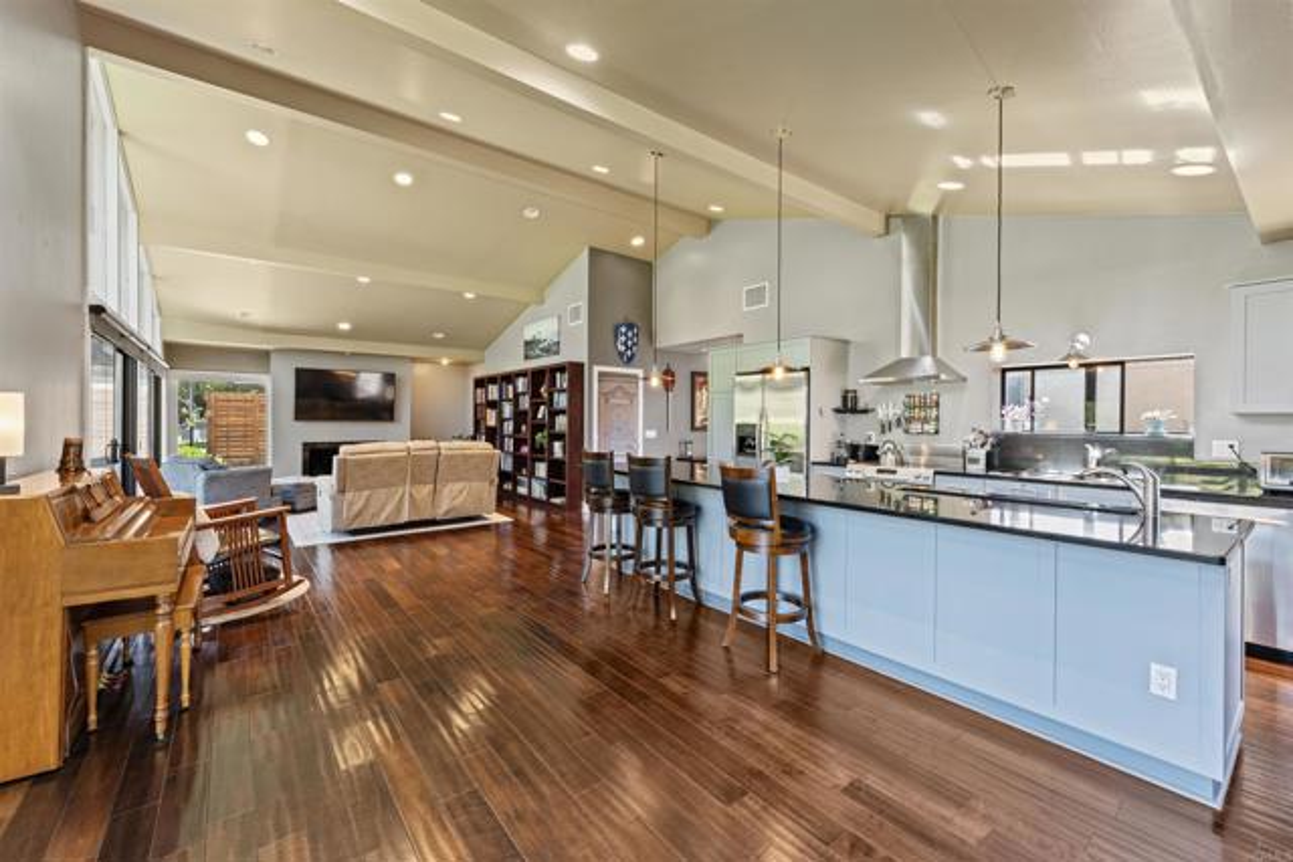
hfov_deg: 104.2
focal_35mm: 14
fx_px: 503
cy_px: 431
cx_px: 646
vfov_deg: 81.2
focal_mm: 14
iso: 640
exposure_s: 1/4
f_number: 9
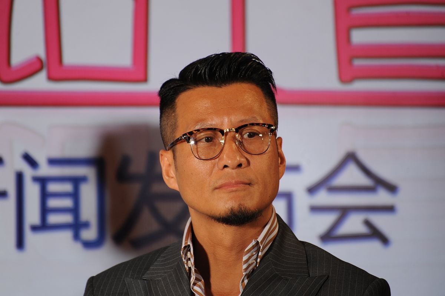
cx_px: 222
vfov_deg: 4.6
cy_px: 148
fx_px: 3707
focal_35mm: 300
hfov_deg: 6.9
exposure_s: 1/200
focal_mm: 300
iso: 640
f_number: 5.6
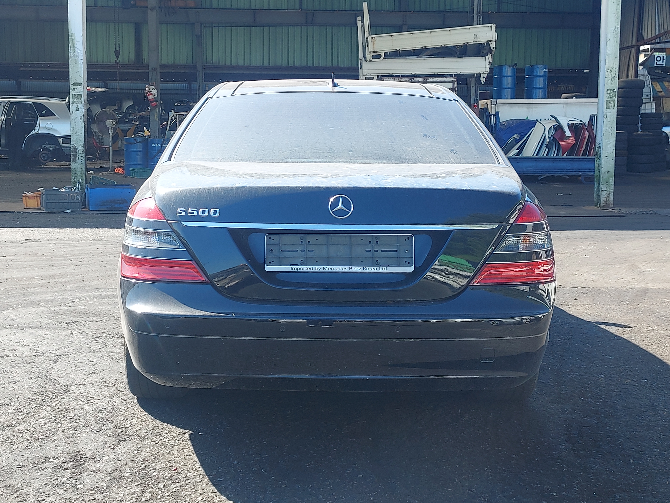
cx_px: 335
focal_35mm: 24
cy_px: 252
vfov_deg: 56.8
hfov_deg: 71.6
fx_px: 465
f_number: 1.8
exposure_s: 1/220
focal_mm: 4.6
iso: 40
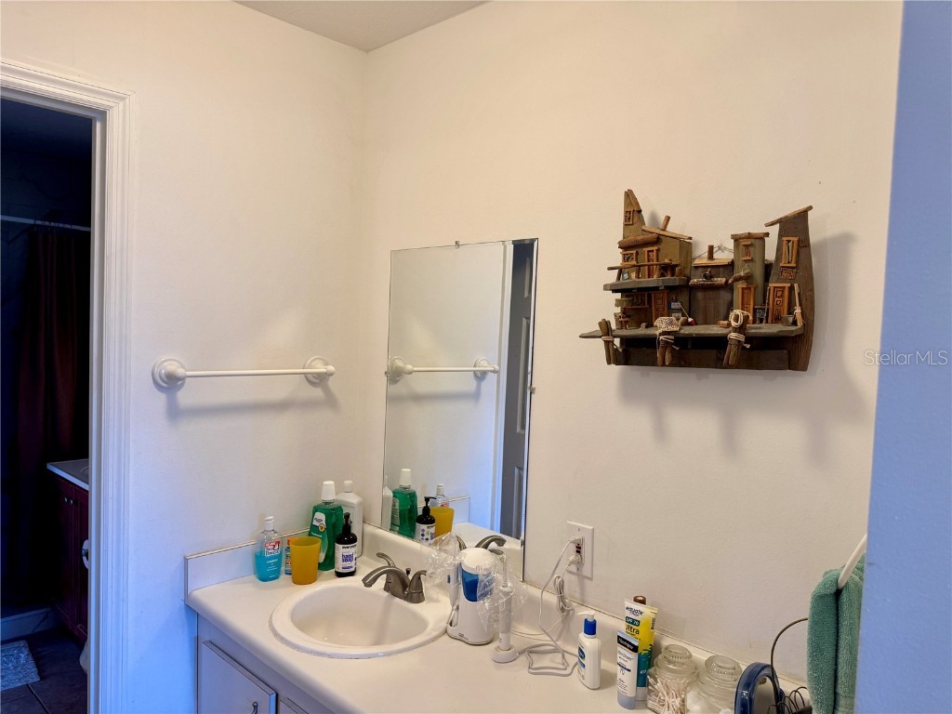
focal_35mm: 24
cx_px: 476
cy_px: 357
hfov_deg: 71.6
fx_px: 660
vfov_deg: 56.8
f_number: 1.78
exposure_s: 1/120
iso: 125
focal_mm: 6.76
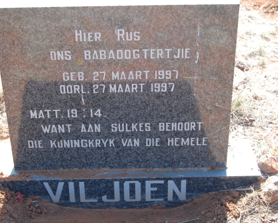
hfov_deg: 27.9
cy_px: 111
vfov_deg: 22.5
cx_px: 125
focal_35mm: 68
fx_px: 560
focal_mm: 40
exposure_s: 1/125
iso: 220
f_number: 5.6
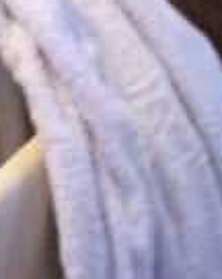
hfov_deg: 6.9
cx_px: -210
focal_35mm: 216
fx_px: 1782
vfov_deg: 7.7
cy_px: -579
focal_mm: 4.12
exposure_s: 1/30
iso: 160
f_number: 2.2
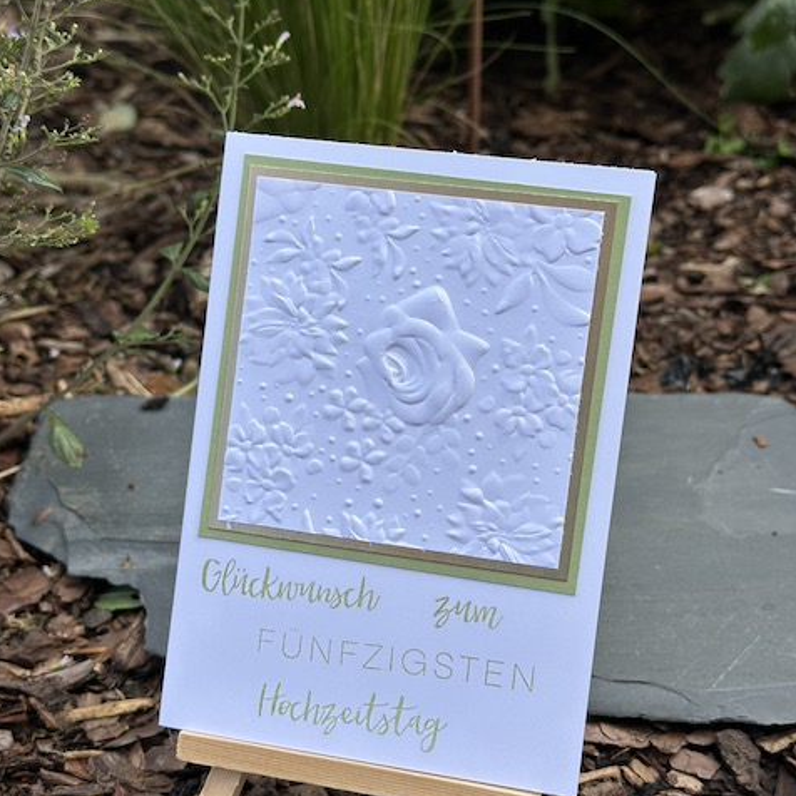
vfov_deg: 30.0
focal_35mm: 57
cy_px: 435
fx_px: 1483
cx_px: 396
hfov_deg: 30.0
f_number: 1.78
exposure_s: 1/1272
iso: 64
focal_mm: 6.86
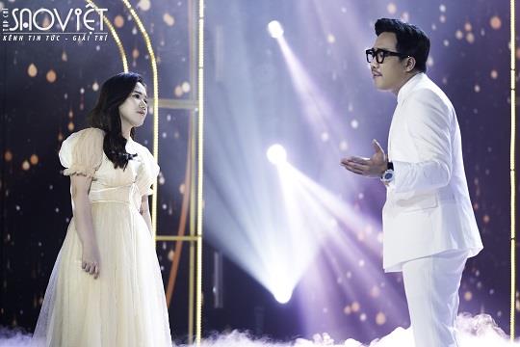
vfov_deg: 10.2
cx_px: 260
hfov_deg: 15.2
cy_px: 174
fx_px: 1950
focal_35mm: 135
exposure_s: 1/220
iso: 160
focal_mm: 90
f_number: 2
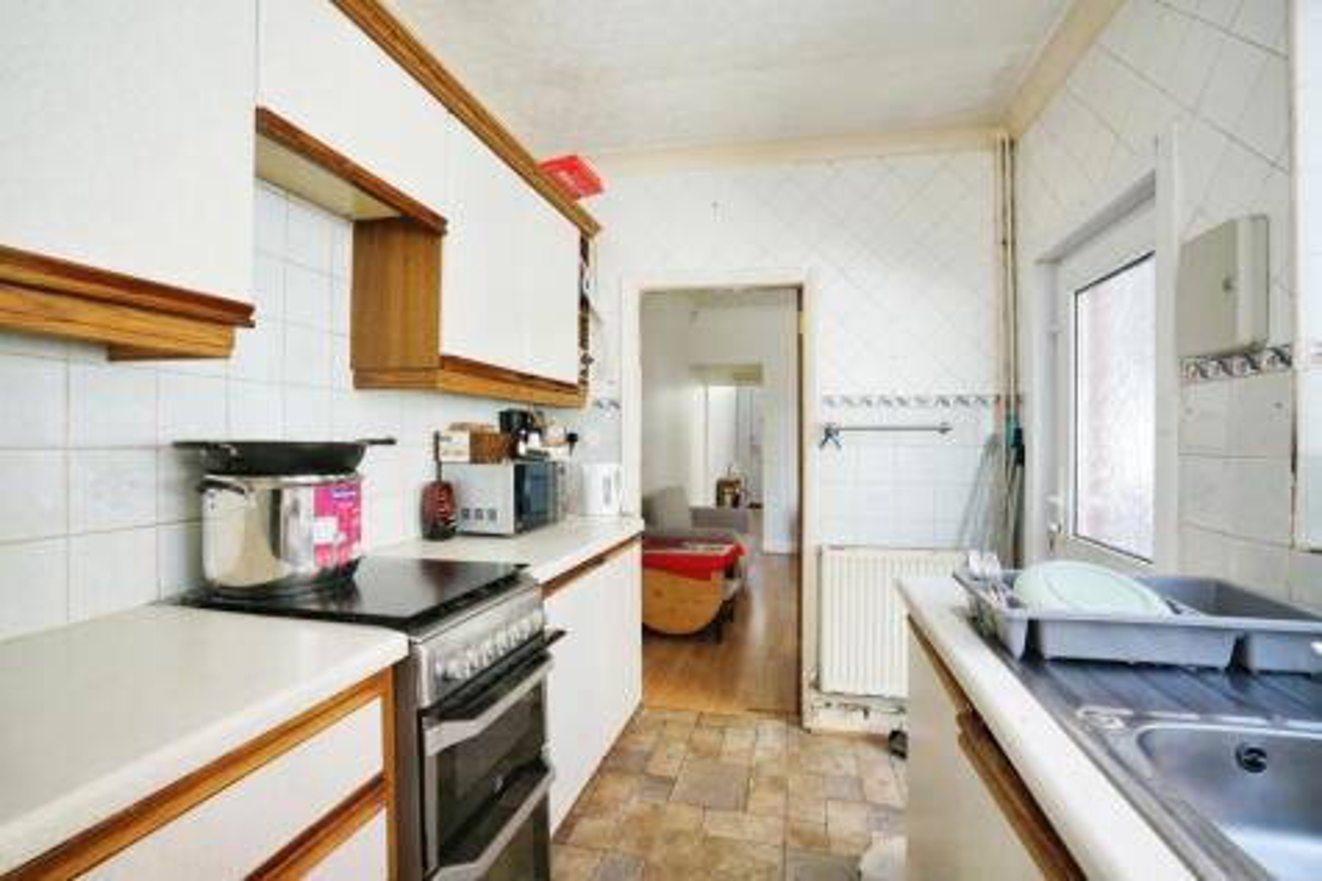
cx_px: 661
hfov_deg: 96.8
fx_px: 587
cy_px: 440
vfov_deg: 73.7
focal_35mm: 16
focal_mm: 16
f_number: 11
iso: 2000
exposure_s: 1/60
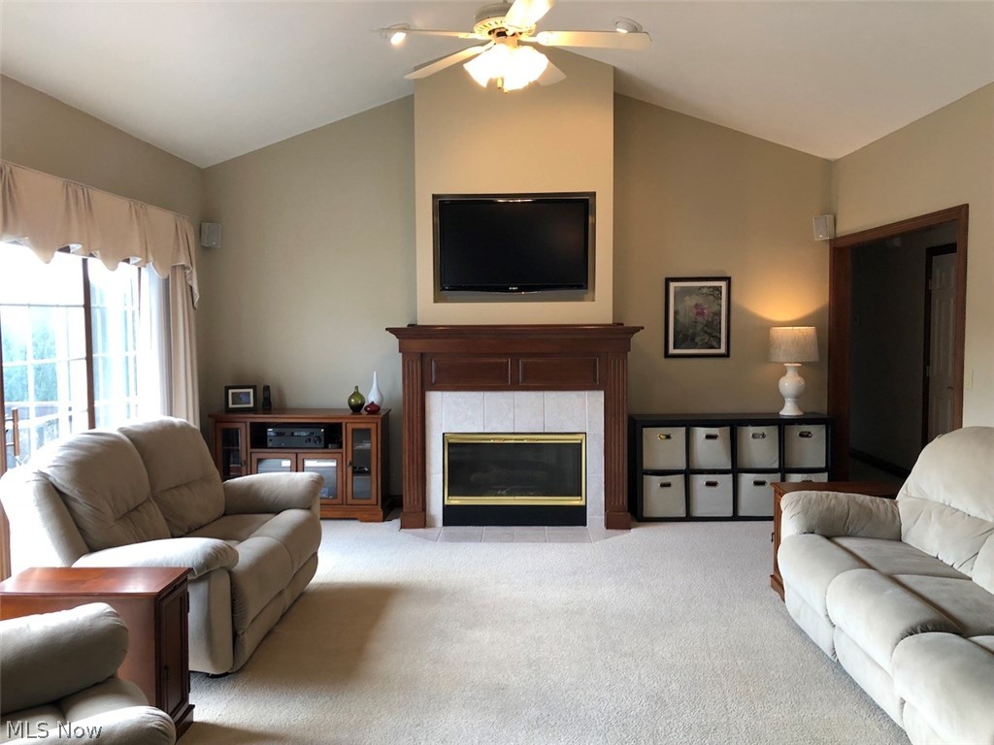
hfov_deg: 63.4
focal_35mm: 28
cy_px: 372
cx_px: 497
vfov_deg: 49.7
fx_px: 804
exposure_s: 1/30
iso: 32
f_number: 1.8
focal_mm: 4
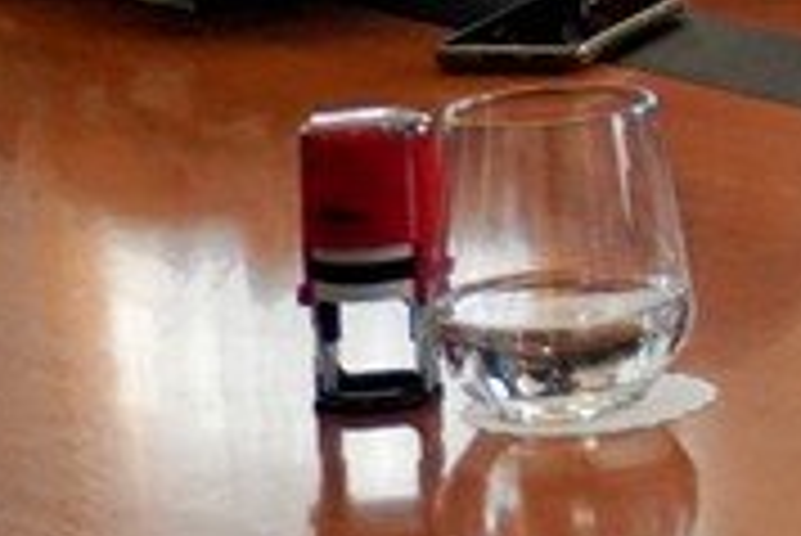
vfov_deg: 5.6
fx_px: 5366
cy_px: -556
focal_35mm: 241
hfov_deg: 7.7
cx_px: 2205
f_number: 4.5
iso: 1250
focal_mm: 28
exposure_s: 1/250
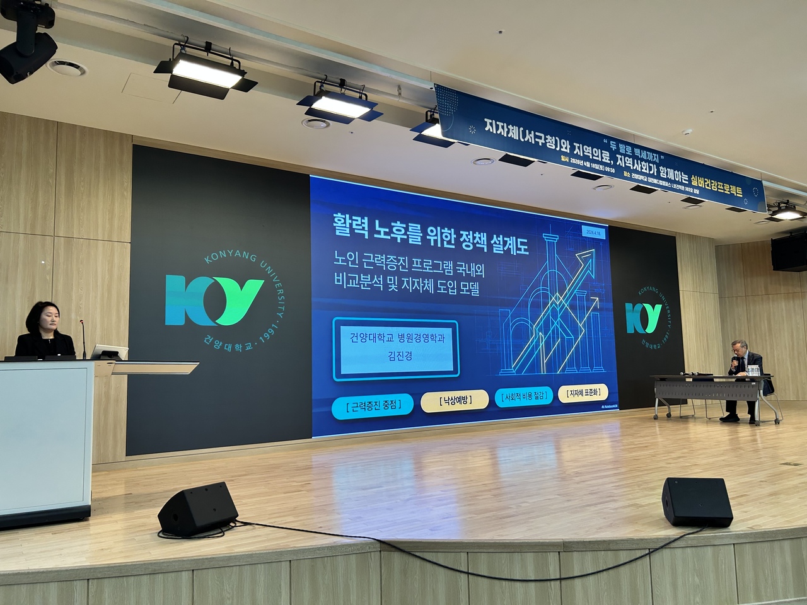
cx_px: 404
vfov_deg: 53.1
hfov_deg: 67.3
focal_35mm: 26
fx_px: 606
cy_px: 302
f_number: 1.5
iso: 80
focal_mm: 5.7
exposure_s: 1/120
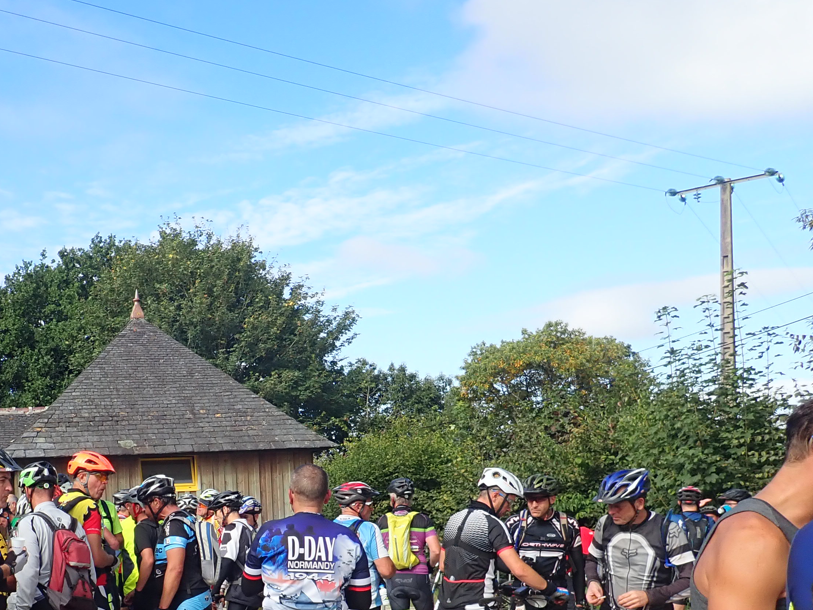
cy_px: 495
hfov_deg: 40.0
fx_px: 1057
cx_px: 138
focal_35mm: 45
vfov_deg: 31.3
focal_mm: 4.5
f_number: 2.8
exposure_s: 1/800
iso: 100
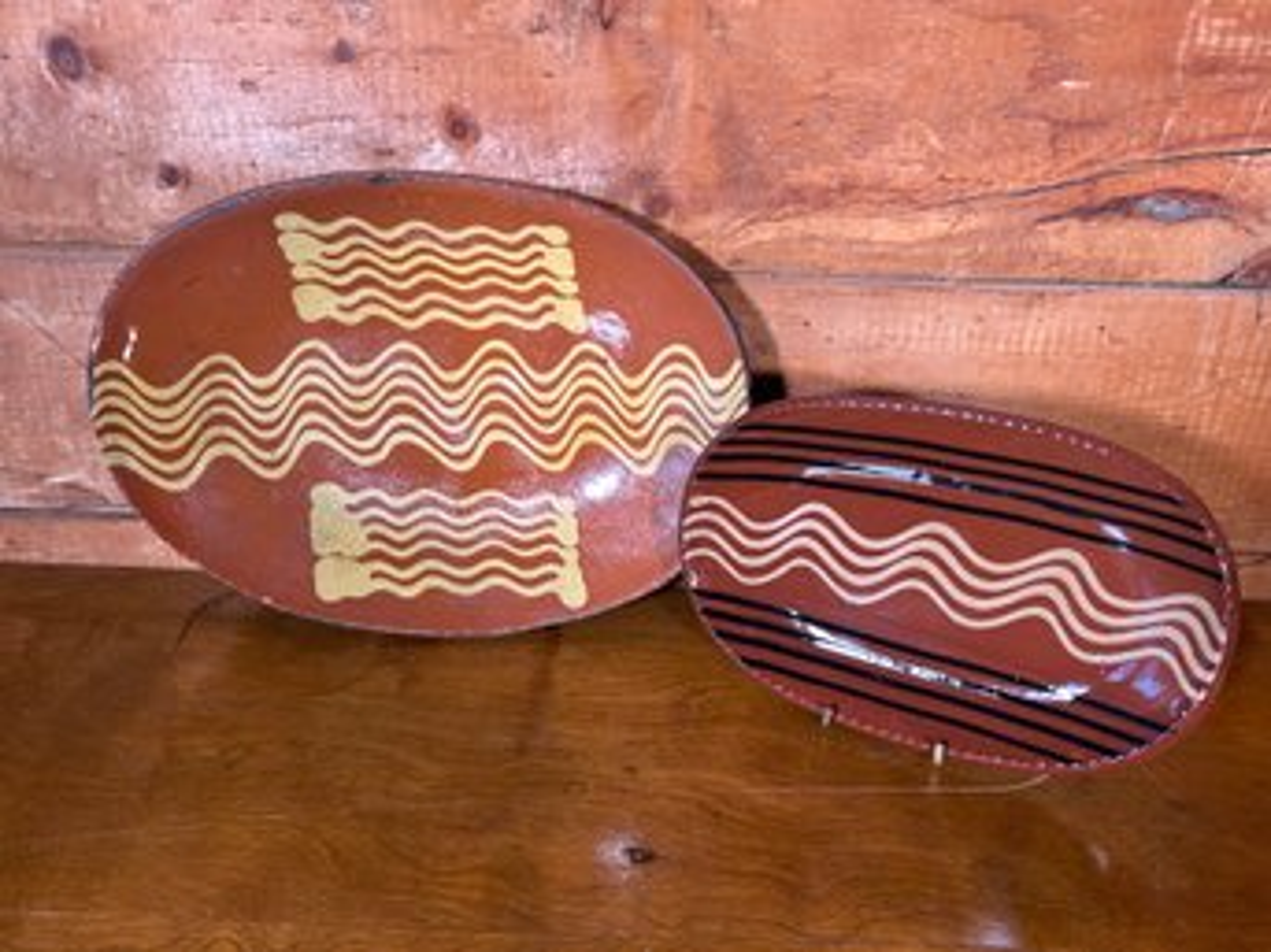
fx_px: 954
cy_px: 476
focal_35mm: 26
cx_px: 636
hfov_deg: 67.3
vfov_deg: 53.0
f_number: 1.5
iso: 125
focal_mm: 5.7
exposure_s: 1/121
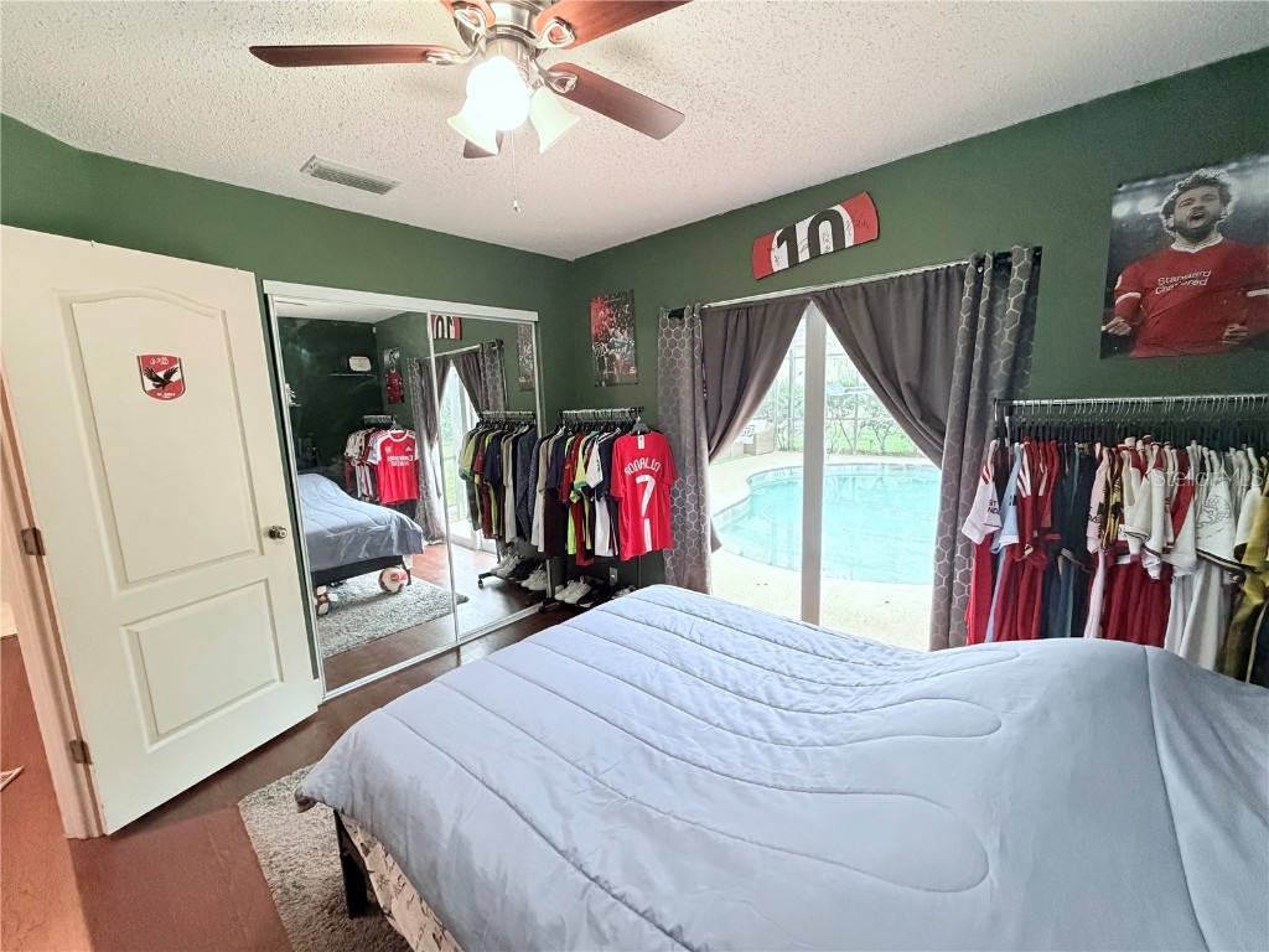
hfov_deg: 102.1
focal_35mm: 14
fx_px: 513
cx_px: 634
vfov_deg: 85.7
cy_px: 476
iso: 640
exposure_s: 1/60
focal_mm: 2.22
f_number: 2.2
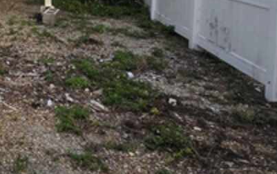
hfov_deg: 29.1
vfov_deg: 26.3
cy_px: -30
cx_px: -133
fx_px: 332
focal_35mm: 44
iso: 50
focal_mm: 2.2
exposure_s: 1/1078
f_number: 2.2
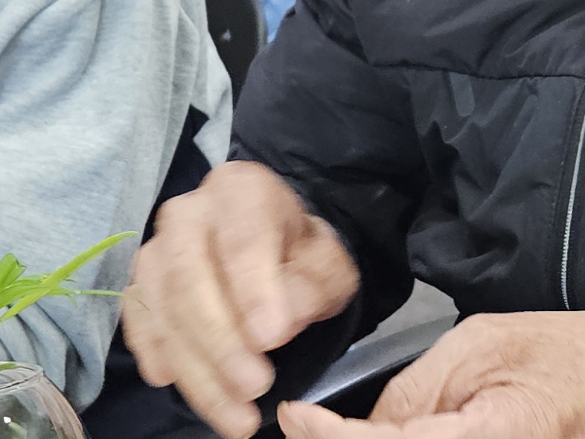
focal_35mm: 117
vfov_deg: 12.7
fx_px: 1978
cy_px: 280
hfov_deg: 16.8
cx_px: 382
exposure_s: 1/120
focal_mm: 5.4
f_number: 1.8
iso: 250
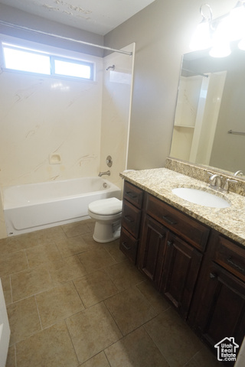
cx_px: 122
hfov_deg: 53.1
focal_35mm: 24
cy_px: 184
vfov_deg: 73.7
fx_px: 245
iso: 1000
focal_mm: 16
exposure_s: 1/160
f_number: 4
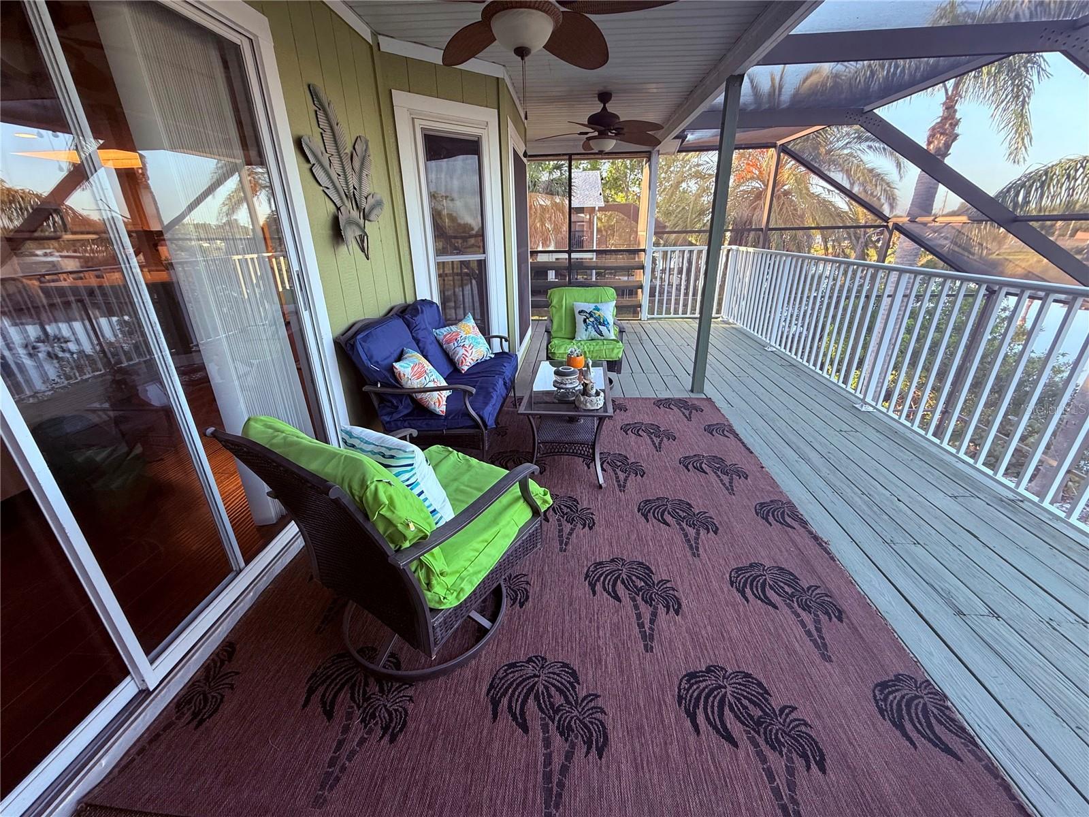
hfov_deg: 102.1
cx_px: 544
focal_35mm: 14
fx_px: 440
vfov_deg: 85.7
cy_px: 408
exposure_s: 1/99
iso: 100
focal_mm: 2.22
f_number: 2.2
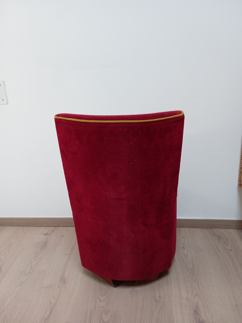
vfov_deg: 63.4
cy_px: 162
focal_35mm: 28
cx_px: 121
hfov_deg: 49.7
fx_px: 261
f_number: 2.2
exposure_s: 1/25
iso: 196
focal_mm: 3.43
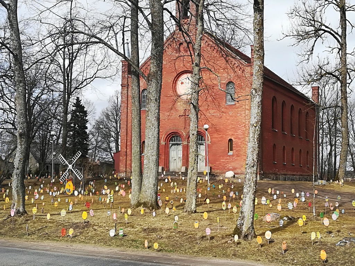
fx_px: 482
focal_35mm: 47
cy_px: 133
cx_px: 178
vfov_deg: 30.9
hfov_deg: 40.4
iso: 50
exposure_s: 1/611
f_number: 2.2
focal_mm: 3.83
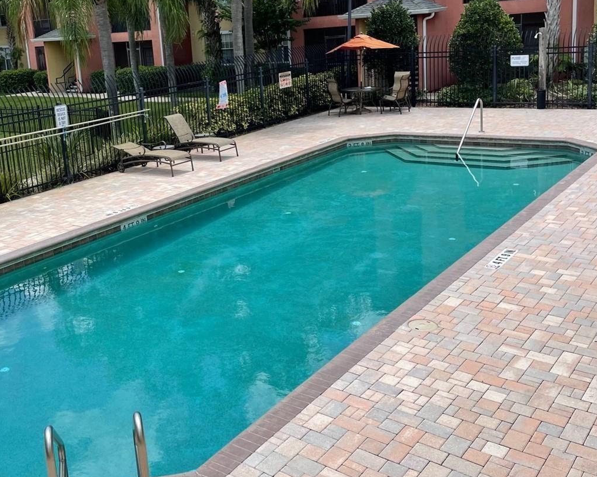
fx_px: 707
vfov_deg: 37.0
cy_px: 167
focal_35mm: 40
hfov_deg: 45.1
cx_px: 196
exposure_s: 1/2304
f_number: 1.6
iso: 32
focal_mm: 4.2
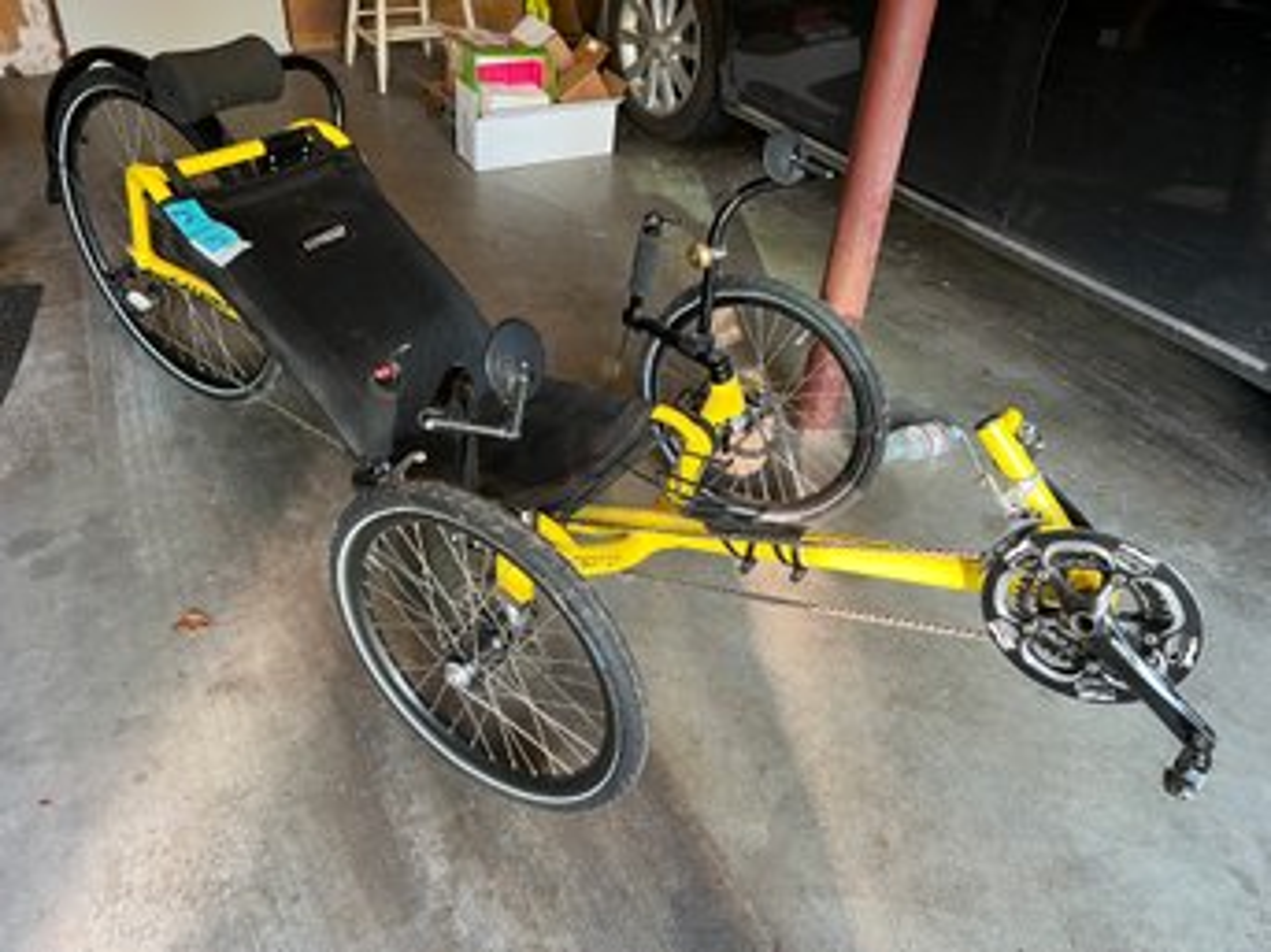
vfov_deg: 53.0
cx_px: 636
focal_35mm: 26
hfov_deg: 67.3
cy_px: 476
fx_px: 954
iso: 160
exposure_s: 1/60
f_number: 1.5
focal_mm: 5.7
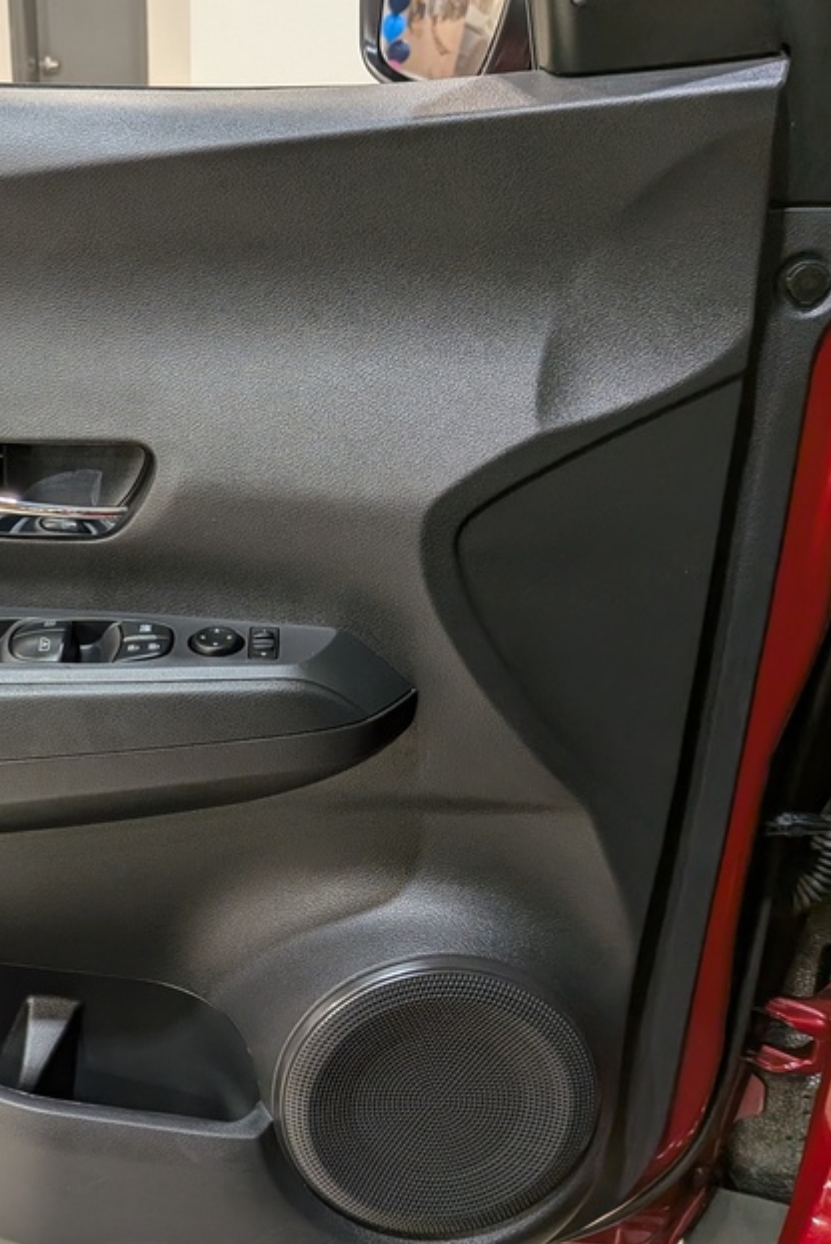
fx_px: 1418
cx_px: -50
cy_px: 679
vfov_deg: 47.3
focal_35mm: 41
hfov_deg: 29.8
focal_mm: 4.53
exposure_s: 1/60
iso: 70
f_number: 1.7
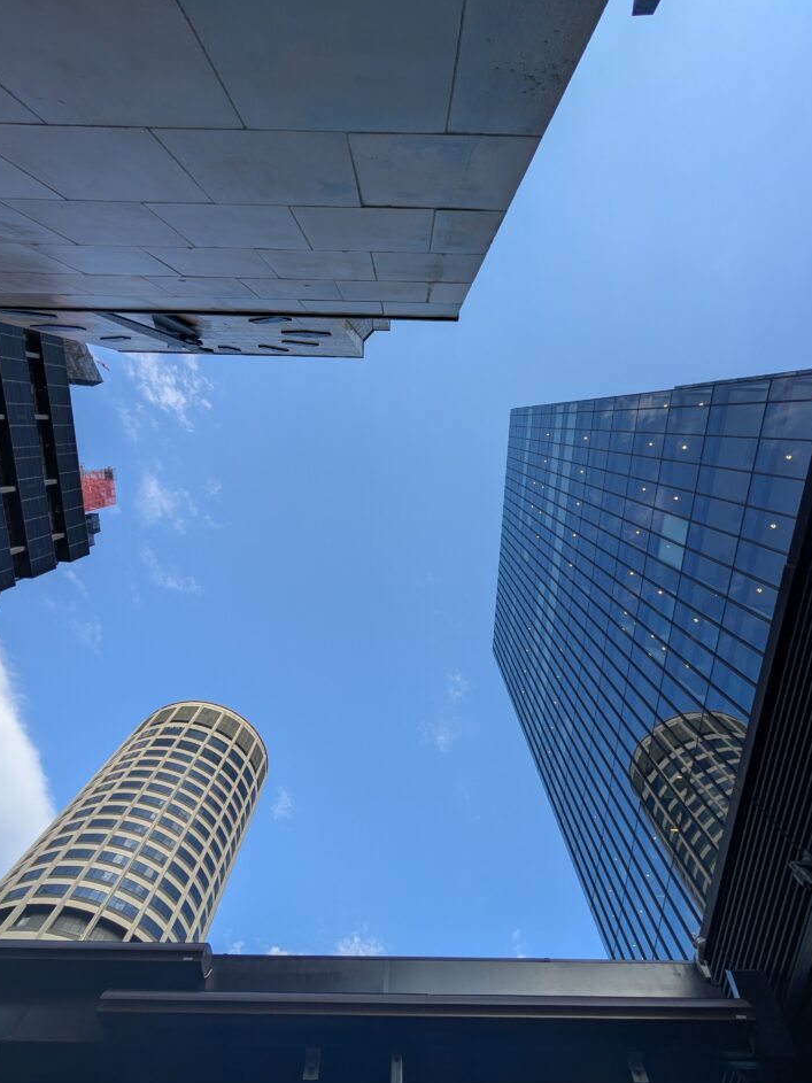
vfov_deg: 106.2
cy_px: 527
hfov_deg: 89.9
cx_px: 407
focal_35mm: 13
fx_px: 407
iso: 52
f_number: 1.7
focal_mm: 2.02
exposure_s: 1/1582
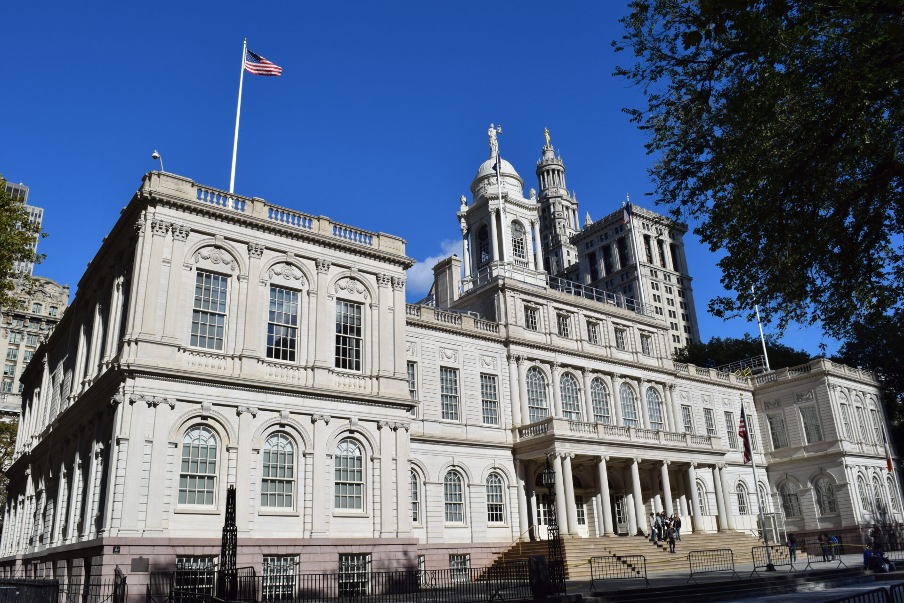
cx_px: 452
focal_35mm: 27
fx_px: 678
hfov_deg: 67.4
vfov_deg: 47.9
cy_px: 302
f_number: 10
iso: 200
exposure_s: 1/500
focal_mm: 18
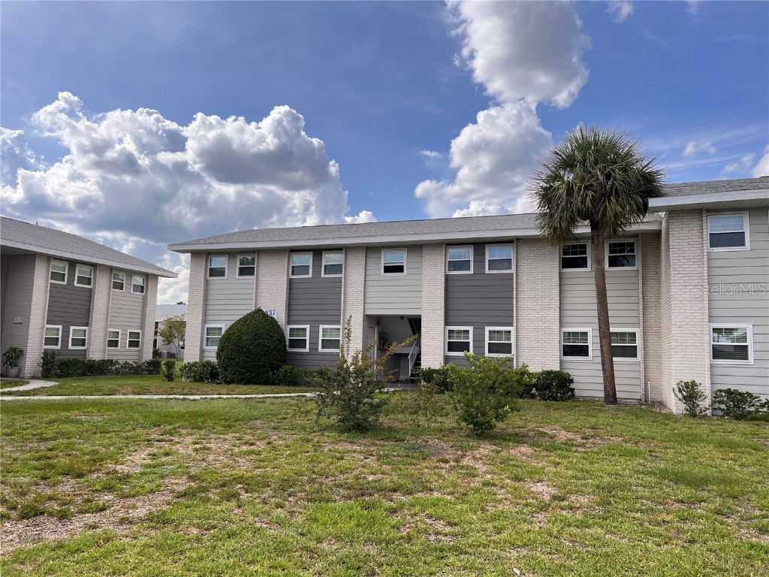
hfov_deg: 67.3
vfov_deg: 53.1
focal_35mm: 26
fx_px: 578
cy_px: 288
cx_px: 384
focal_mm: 5.7
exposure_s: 1/2404
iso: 50
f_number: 1.5
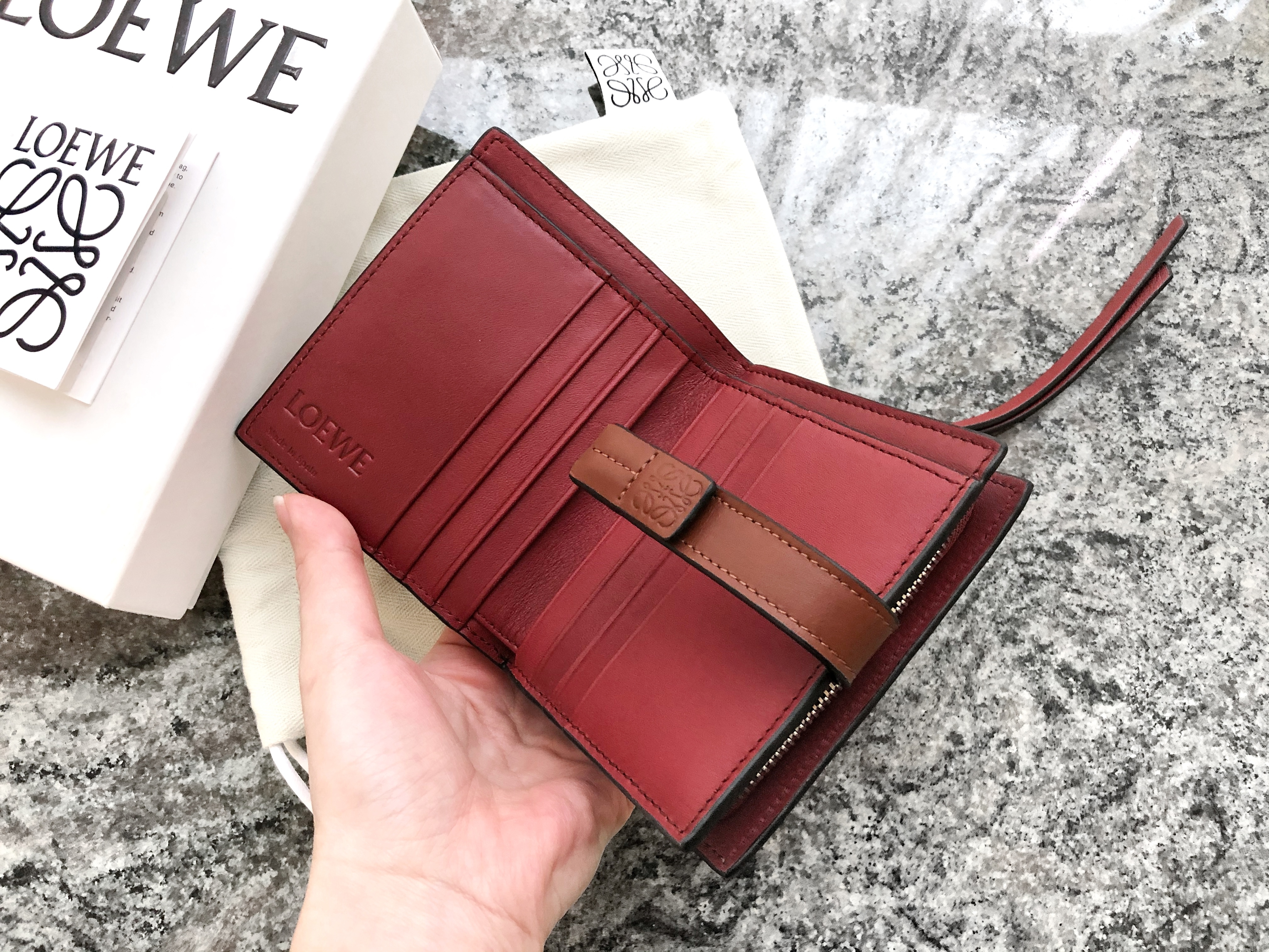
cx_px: 634
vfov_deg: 49.7
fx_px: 1026
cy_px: 476
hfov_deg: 63.4
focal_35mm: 28
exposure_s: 1/13
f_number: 1.8
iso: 100
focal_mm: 4
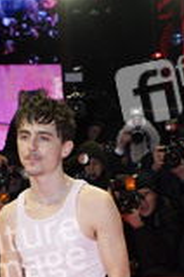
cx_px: 47
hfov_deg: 11.6
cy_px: 347
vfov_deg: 16.5
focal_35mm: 118
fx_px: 905
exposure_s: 1/160
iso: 800
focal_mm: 47
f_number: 5.6
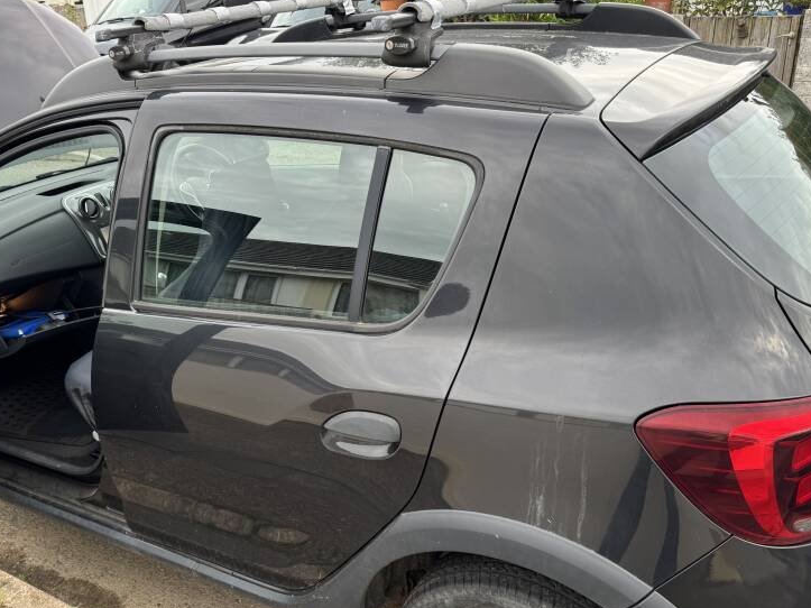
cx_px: 314
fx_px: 796
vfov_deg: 41.7
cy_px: 352
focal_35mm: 34
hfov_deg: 53.5
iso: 64
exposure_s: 1/231
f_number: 1.78
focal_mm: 6.76
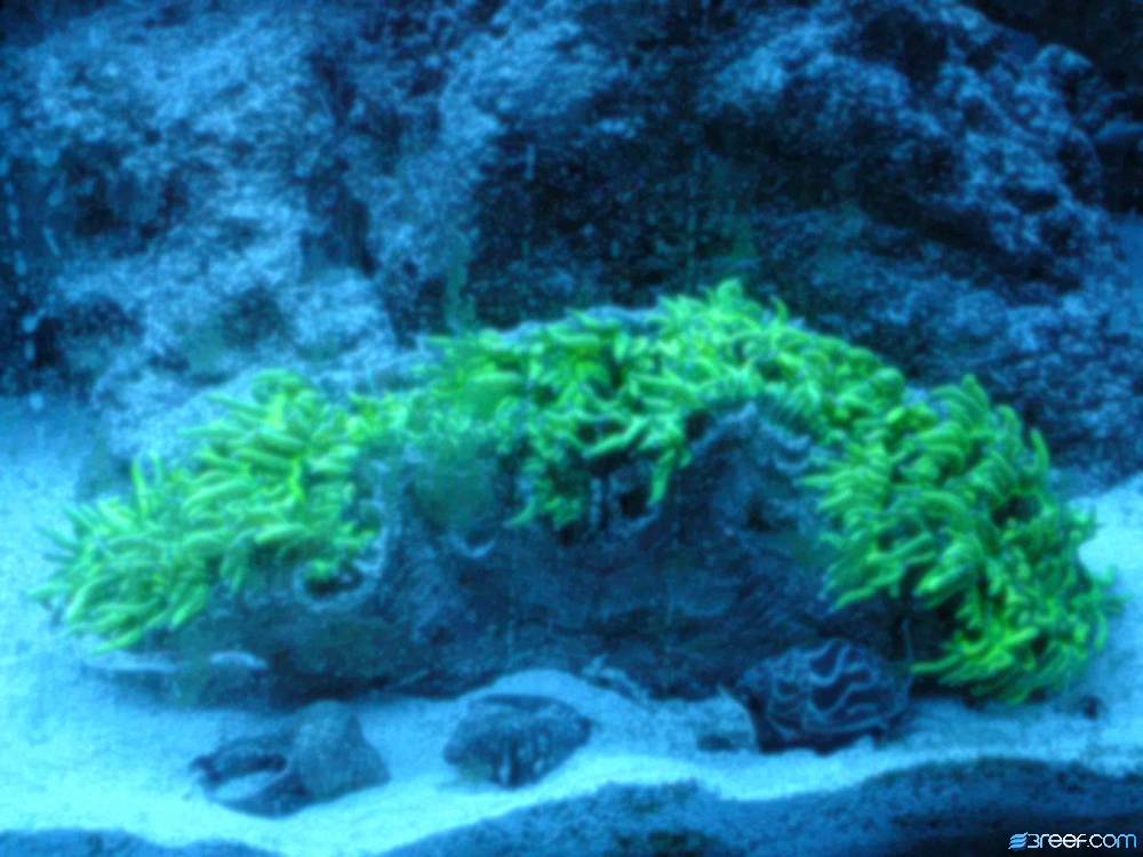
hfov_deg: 21.1
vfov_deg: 15.9
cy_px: 428
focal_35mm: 93
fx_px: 3071
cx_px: 572
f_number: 4.6
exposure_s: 1/20
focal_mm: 15.4
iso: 200
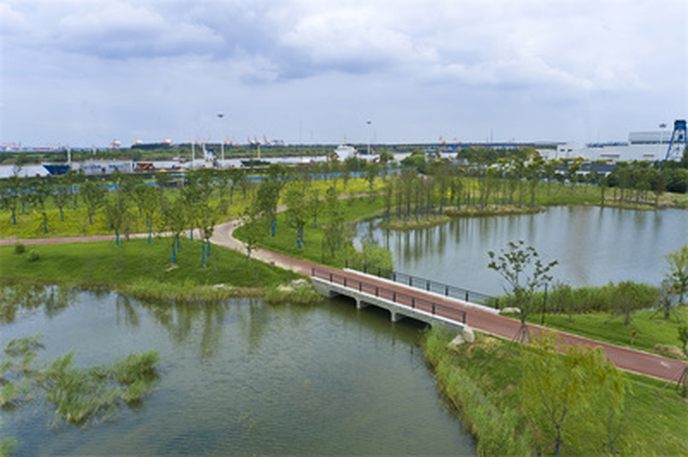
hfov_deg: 73.8
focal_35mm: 24
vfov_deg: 53.1
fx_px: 458
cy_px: 228
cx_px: 344
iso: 100
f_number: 5.6
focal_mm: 8.8
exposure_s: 1/500
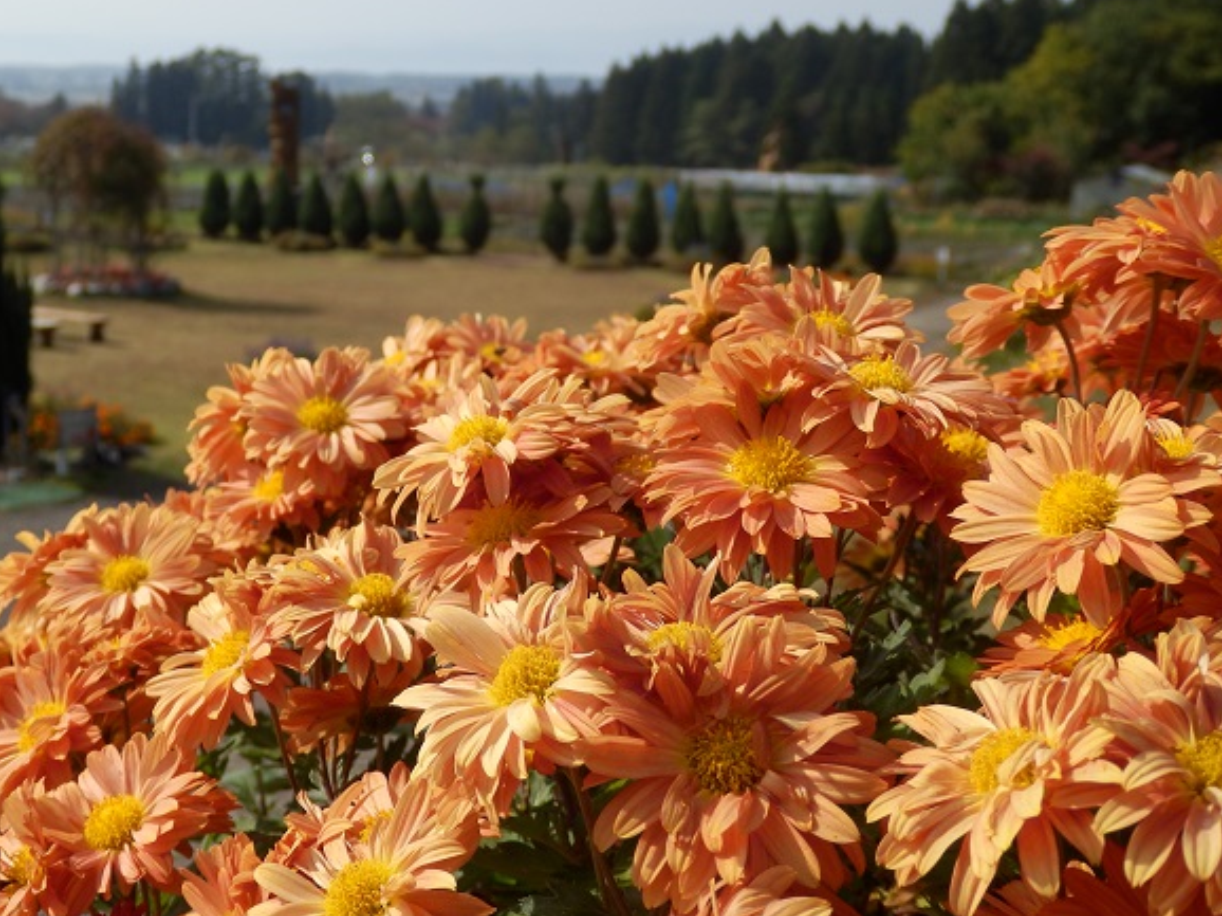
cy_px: 332
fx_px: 1694
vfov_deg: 30.1
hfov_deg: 39.4
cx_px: 442
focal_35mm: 48
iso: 80
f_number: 10.1
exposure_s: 1/125
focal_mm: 6.6
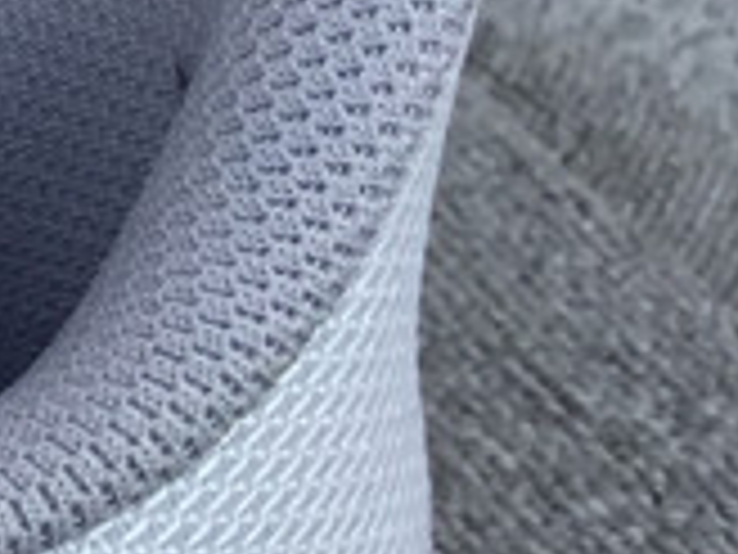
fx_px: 3624
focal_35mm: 170
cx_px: -1260
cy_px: 534
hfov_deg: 9.7
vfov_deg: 8.7
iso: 25
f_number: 2.4
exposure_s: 1/612
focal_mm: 3.3
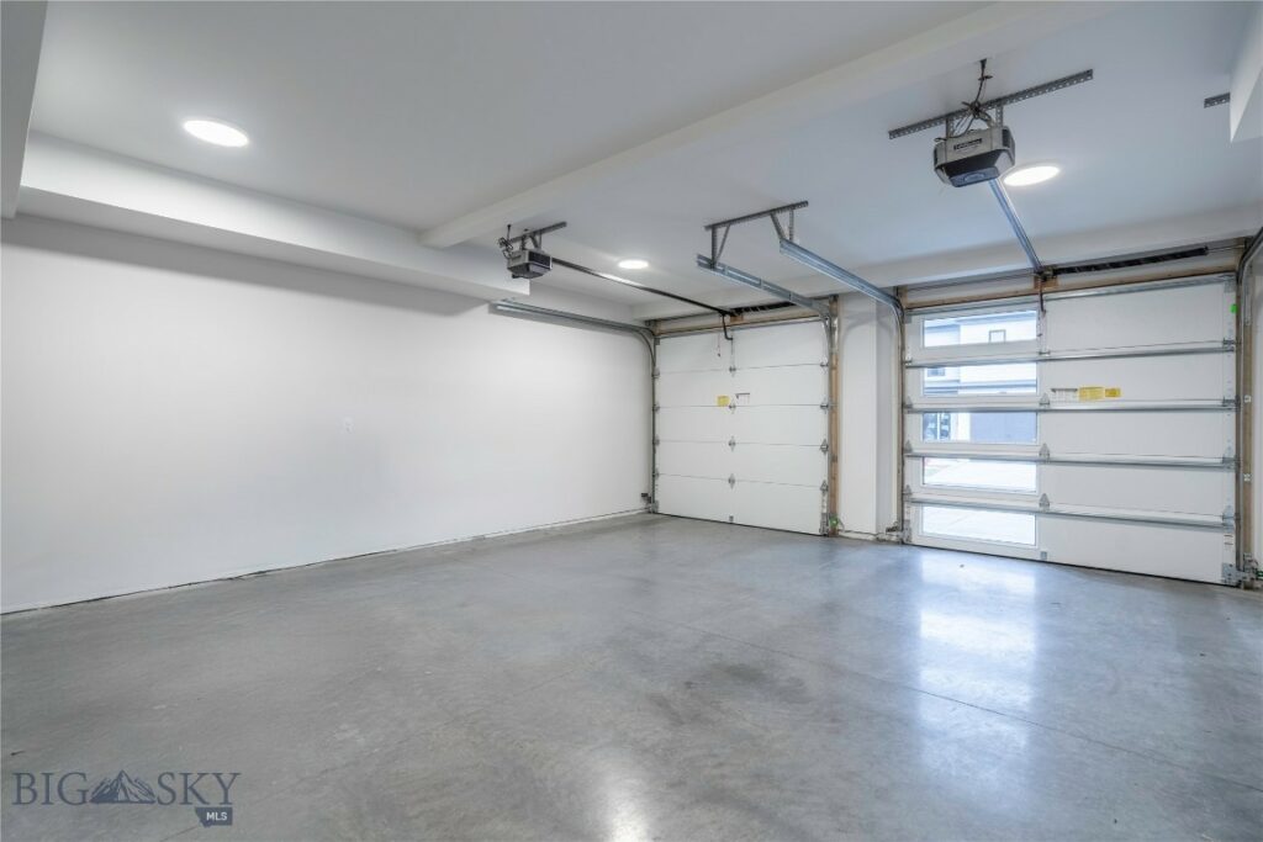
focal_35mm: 16
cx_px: 632
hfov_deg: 96.7
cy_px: 421
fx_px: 561
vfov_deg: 73.8
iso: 800
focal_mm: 16
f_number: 6.3
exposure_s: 1/640
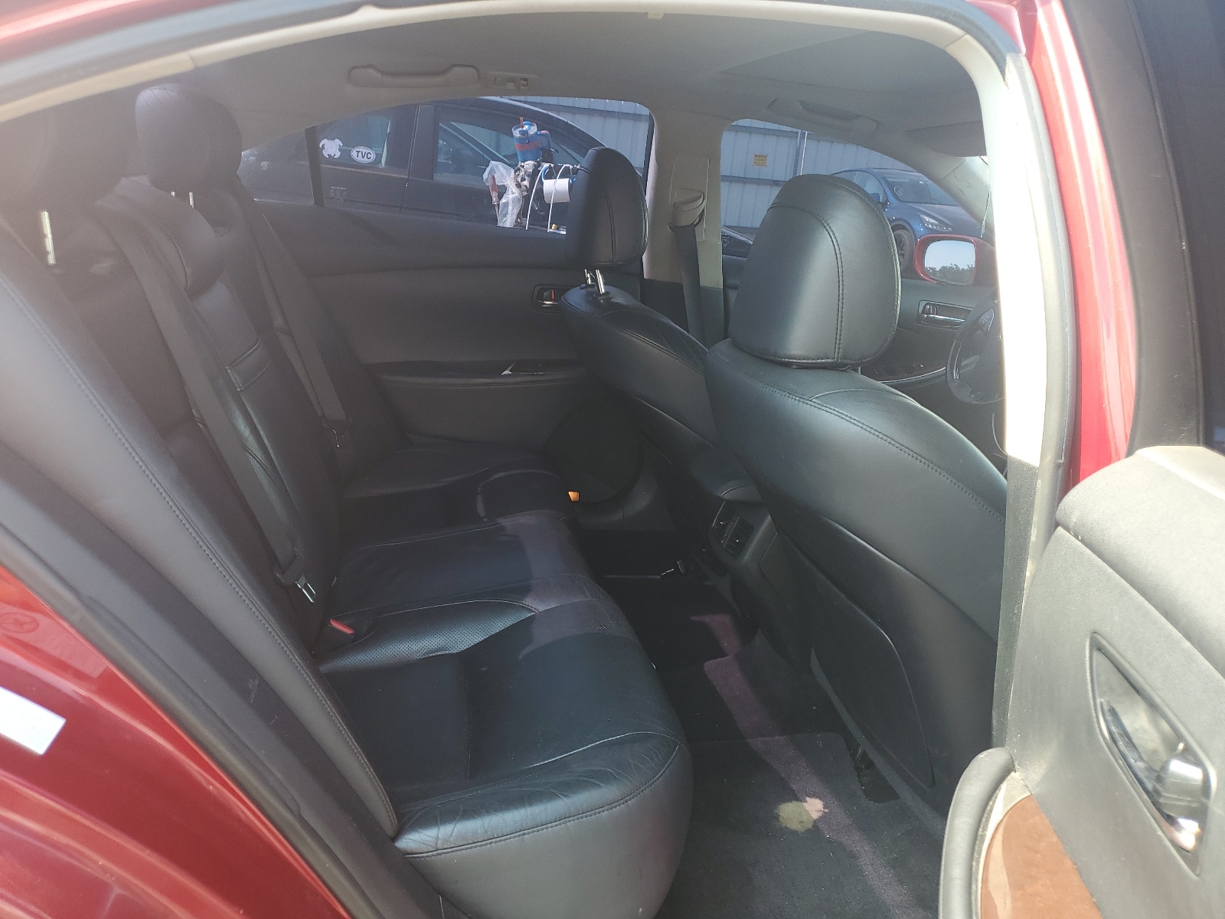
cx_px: 612
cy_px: 460
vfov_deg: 53.1
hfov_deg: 67.3
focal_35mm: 26
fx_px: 920
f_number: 1.5
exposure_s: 1/196
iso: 50
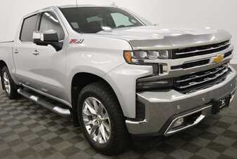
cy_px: 77
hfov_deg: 57.1
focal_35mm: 33
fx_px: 218
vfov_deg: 40.1
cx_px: 113
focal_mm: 19
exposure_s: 1/160
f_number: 5.6
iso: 800
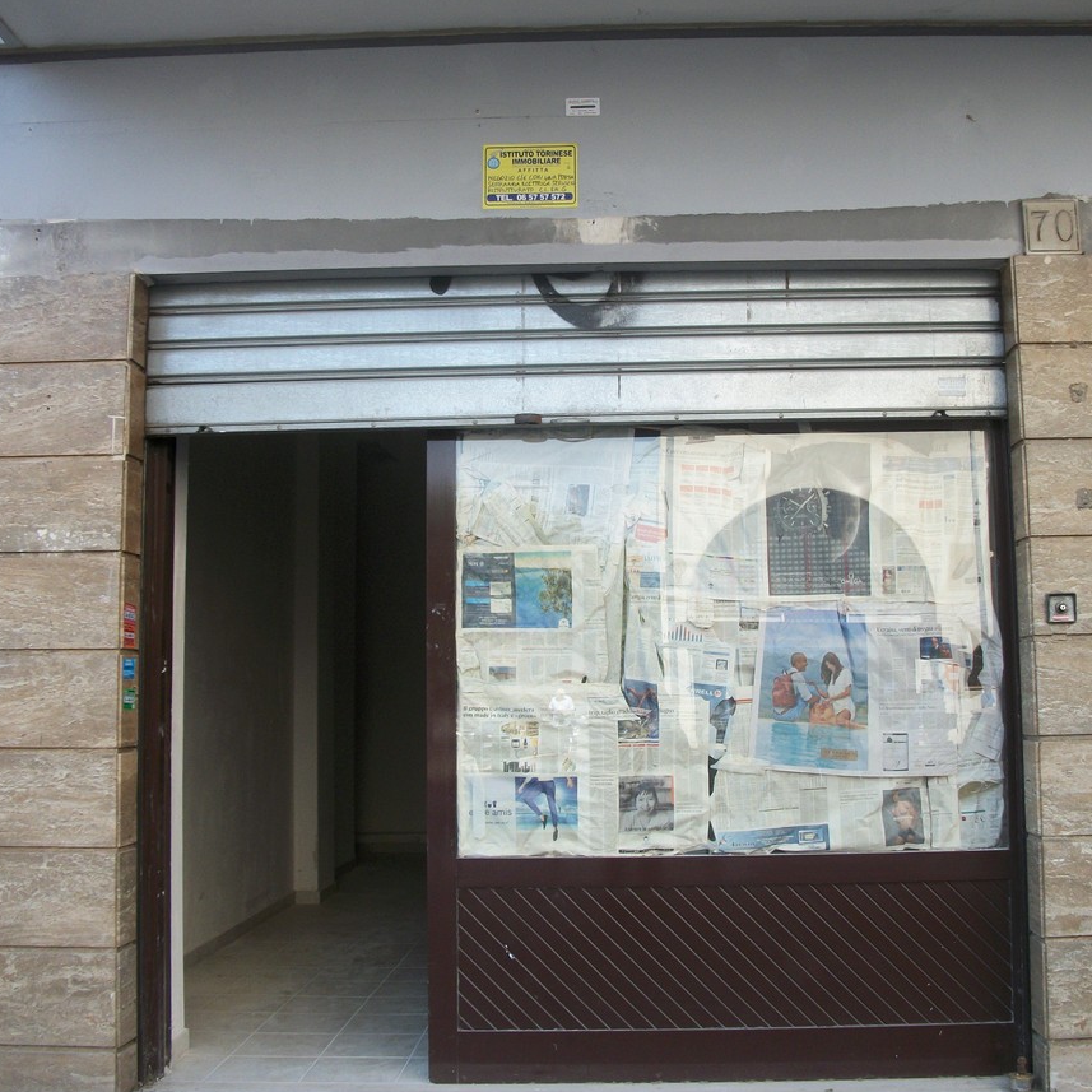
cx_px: 603
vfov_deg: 43.9
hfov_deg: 43.8
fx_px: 1356
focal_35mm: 38
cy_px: 545
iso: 80
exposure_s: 1/200
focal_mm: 5.7
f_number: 2.9
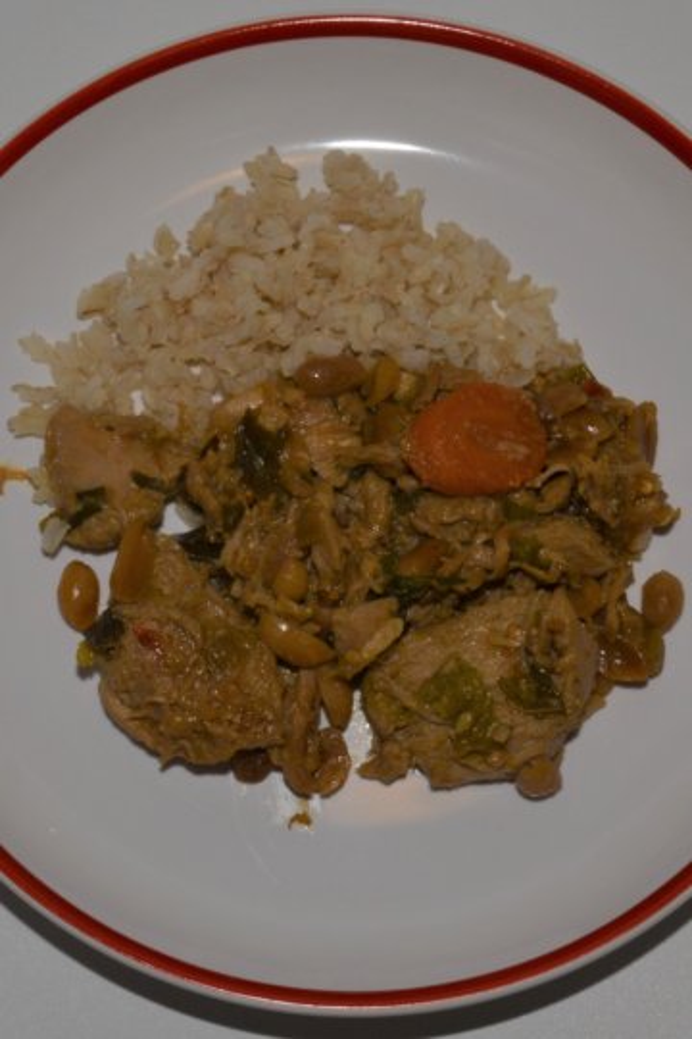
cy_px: 520
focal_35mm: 78
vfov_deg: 26.0
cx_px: 346
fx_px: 2249
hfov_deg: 17.5
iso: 200
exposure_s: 1/30
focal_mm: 52
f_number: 18
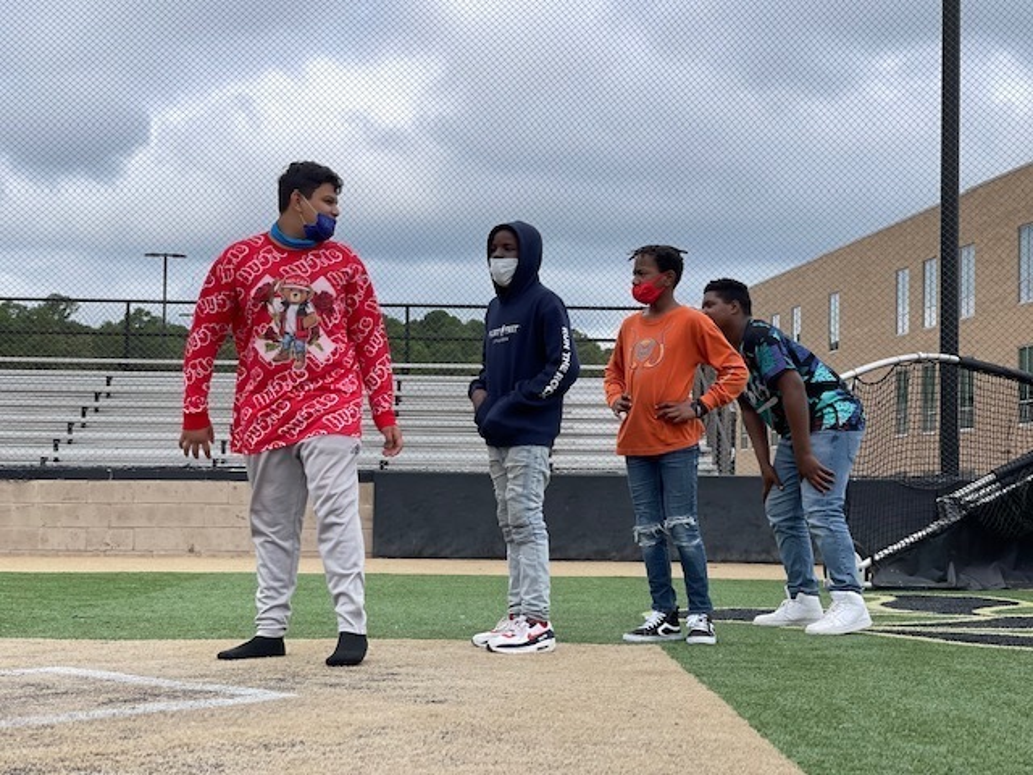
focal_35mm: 64
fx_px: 1910
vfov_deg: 22.9
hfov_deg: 30.3
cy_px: 388
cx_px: 516
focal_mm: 7.5
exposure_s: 1/881
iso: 20
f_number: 2.2
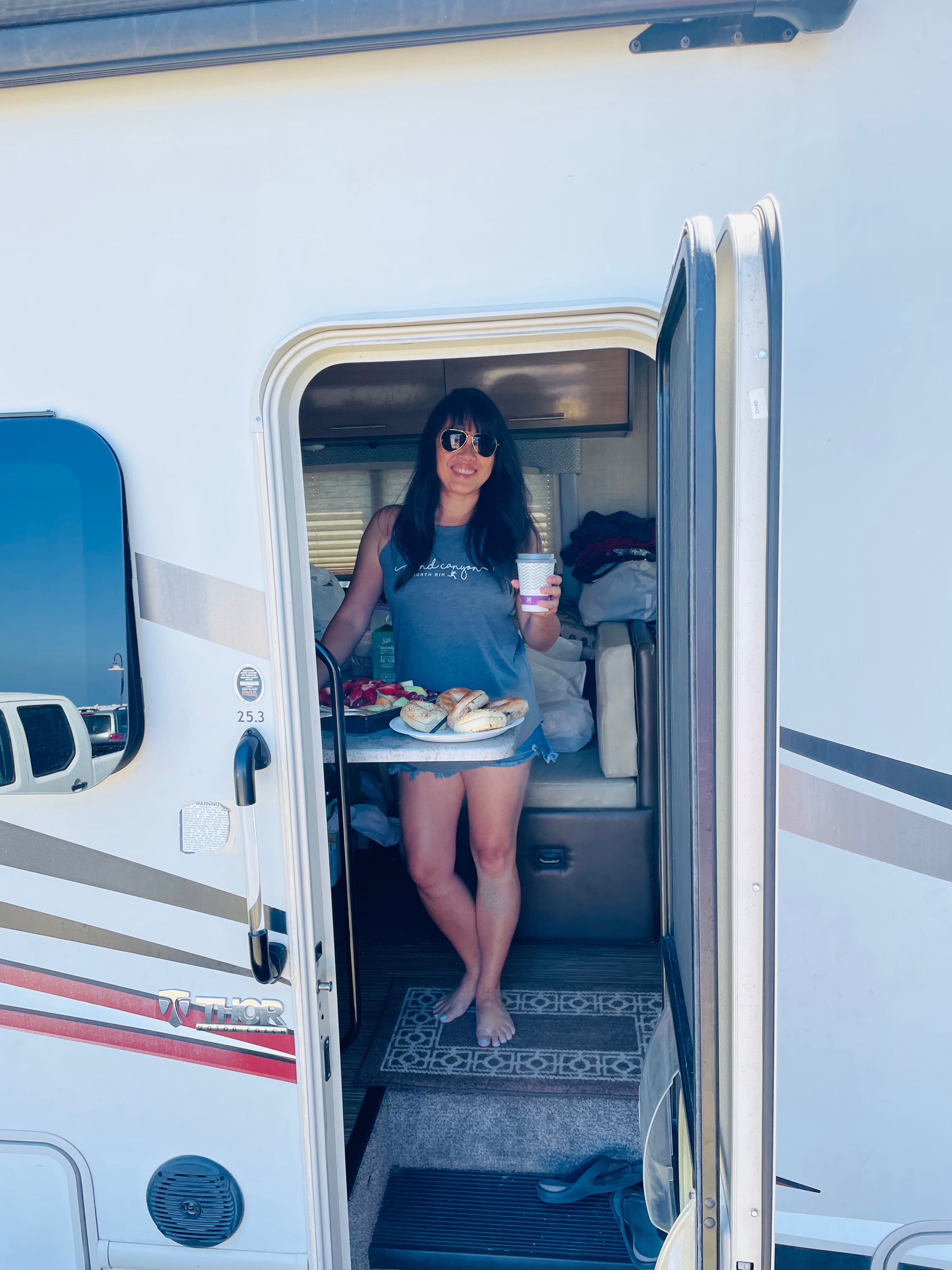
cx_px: 476
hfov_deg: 53.1
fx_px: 953
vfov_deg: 67.3
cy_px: 635
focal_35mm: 26
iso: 32
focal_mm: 4.2
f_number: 1.6
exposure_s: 1/593
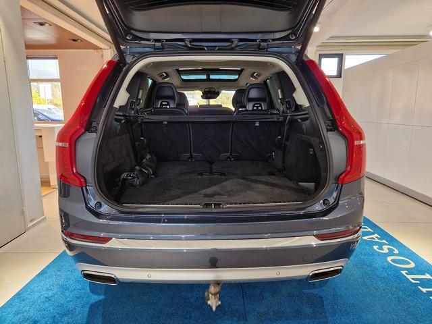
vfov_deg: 58.9
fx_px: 287
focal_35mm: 23
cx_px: 216
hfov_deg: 73.9
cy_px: 162
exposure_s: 1/100
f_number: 1.8
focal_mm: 5.4
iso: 125
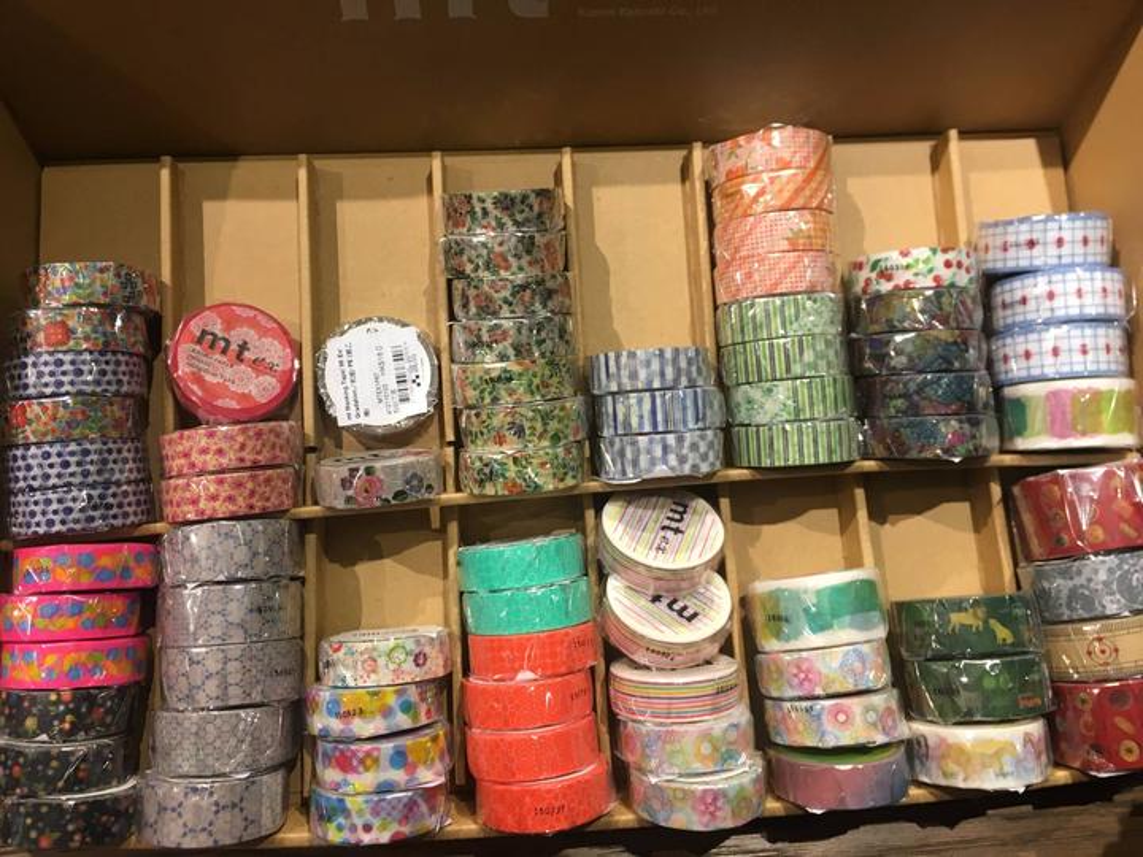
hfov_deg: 61.7
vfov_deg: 48.2
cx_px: 572
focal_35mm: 29
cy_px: 428
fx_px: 958
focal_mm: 4.15
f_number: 2.2
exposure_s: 1/33
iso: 64
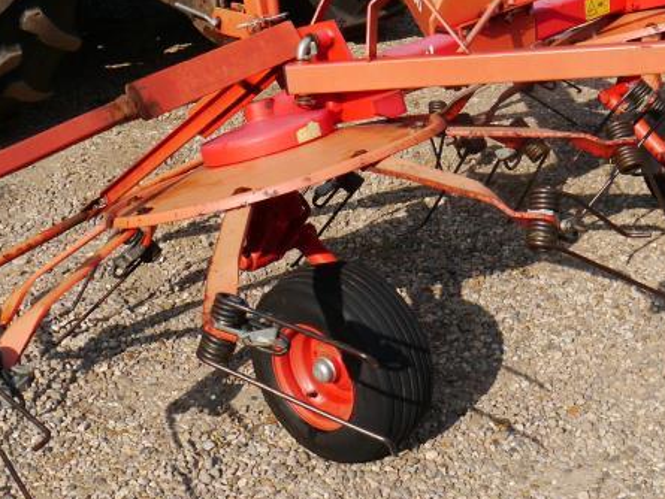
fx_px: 1326
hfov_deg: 27.7
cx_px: 514
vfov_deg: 21.2
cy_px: 161
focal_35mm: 69
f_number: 6.3
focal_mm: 15
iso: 160
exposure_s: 1/400
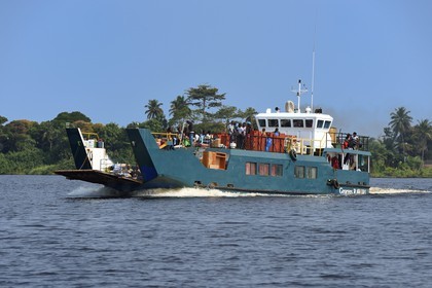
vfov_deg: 6.9
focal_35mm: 200
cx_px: 216
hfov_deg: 10.3
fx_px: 2400
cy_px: 144
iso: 400
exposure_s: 1/1000
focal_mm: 200
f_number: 8
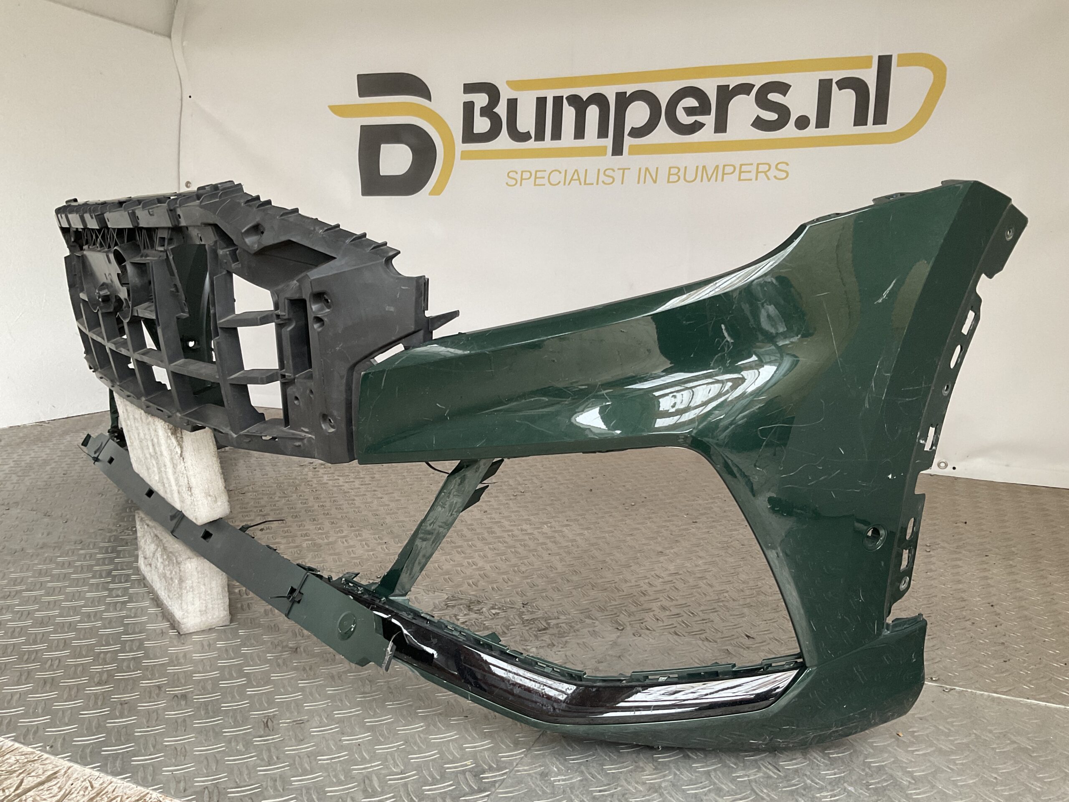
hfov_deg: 61.7
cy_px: 401
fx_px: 896
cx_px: 534
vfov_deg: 48.2
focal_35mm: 29
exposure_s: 1/50
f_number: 1.8
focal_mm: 3
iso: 100
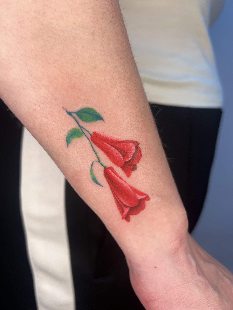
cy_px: 155
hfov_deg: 53.1
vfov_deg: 67.3
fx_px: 233
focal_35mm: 26
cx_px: 116
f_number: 1.5
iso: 40
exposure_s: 1/107
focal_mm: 5.7
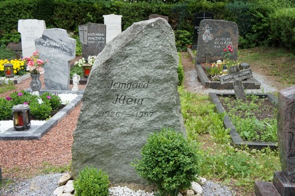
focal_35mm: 46
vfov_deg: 28.9
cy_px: 98
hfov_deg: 42.4
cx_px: 148
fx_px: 381
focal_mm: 31
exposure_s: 1/250
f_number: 6.3
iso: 400
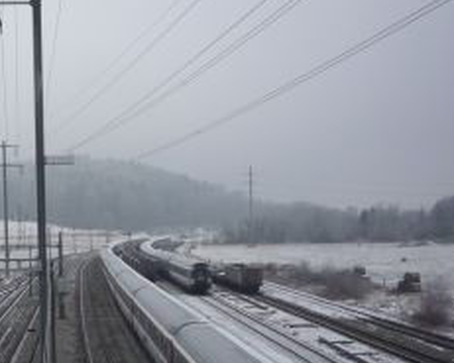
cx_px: 59
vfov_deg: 23.2
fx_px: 874
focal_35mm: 65
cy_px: 283
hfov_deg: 28.2
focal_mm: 5.2
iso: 100
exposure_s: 1/320
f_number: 4
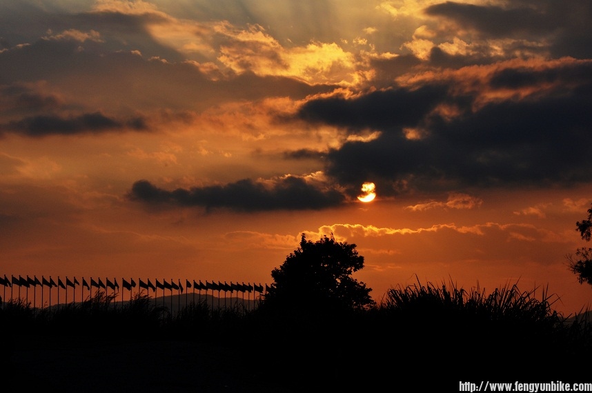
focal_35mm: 138
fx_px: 2267
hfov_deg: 14.9
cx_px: 296
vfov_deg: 9.9
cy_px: 196
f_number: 29
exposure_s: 1/50
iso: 200
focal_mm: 92
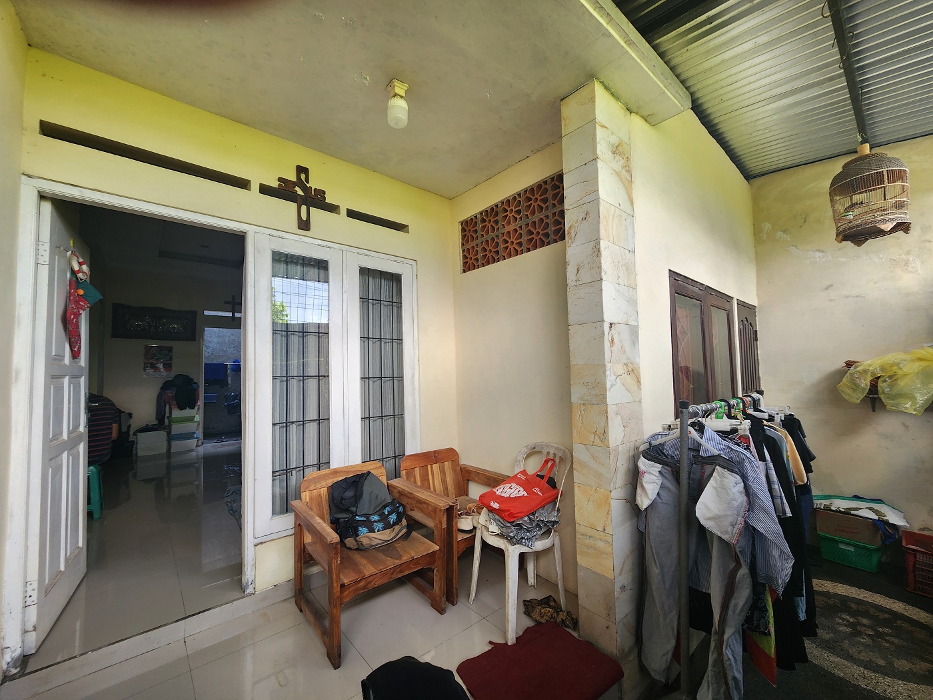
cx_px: 466
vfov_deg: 89.9
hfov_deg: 106.2
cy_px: 350
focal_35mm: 13
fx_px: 350
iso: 64
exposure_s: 1/50
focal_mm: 2.2
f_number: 2.2
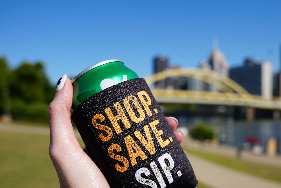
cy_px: 133
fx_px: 333
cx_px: 172
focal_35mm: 43
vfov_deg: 31.0
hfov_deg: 45.4
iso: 100
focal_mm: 29.5
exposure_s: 1/1000
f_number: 5
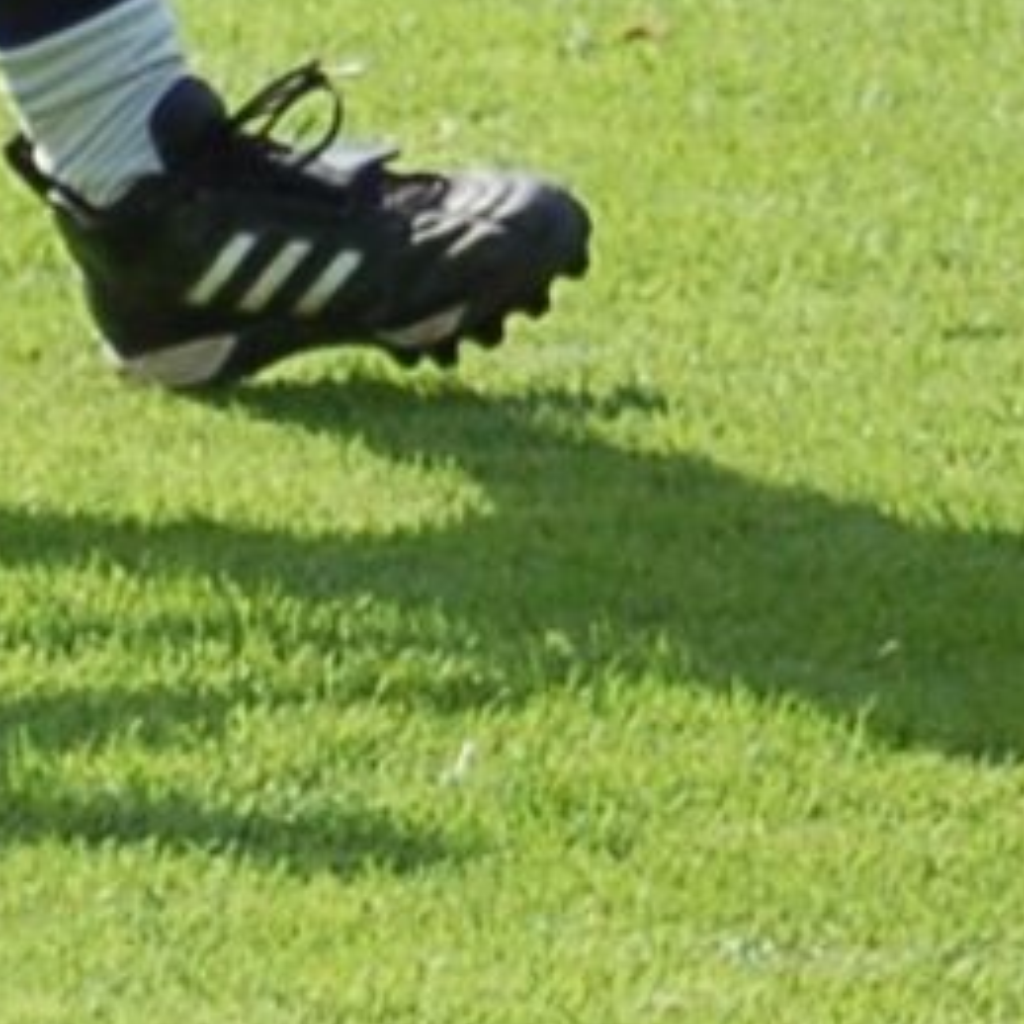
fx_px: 25302
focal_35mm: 756
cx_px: -1451
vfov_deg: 2.3
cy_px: 443
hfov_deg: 2.3
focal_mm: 70
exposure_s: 1/1000
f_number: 4
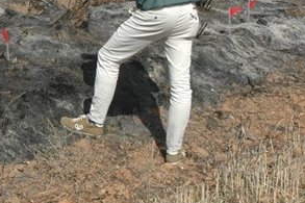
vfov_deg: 13.7
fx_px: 838
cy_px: 24
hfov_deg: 20.1
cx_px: 18
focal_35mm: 99
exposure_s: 1/350
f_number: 9.5
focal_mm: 28
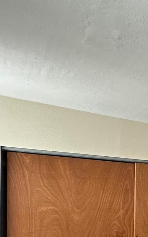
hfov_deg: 17.0
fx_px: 297
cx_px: 322
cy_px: 205
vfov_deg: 40.7
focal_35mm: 46
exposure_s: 1/120
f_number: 2.2
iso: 200
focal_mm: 2.22
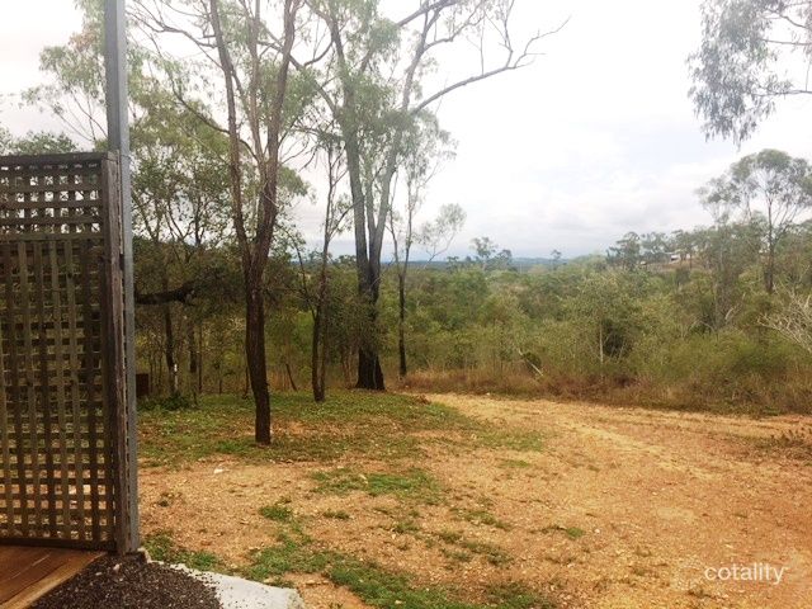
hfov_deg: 61.7
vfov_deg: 48.2
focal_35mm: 29
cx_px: 406
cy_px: 304
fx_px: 680
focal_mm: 4.15
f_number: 2.2
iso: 25
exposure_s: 1/366
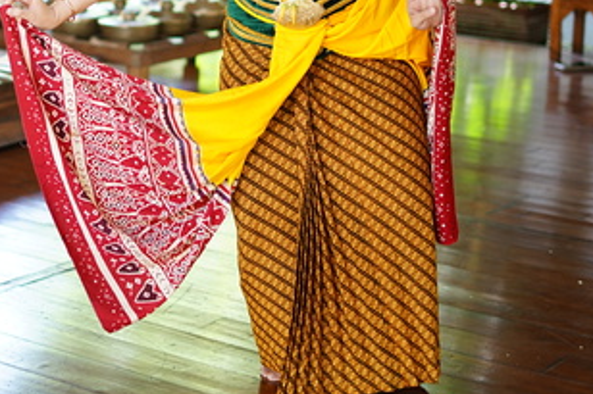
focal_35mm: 104
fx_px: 1712
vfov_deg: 13.0
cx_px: 54
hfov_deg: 19.3
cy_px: 7
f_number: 1.8
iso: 500
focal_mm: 50
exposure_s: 1/500
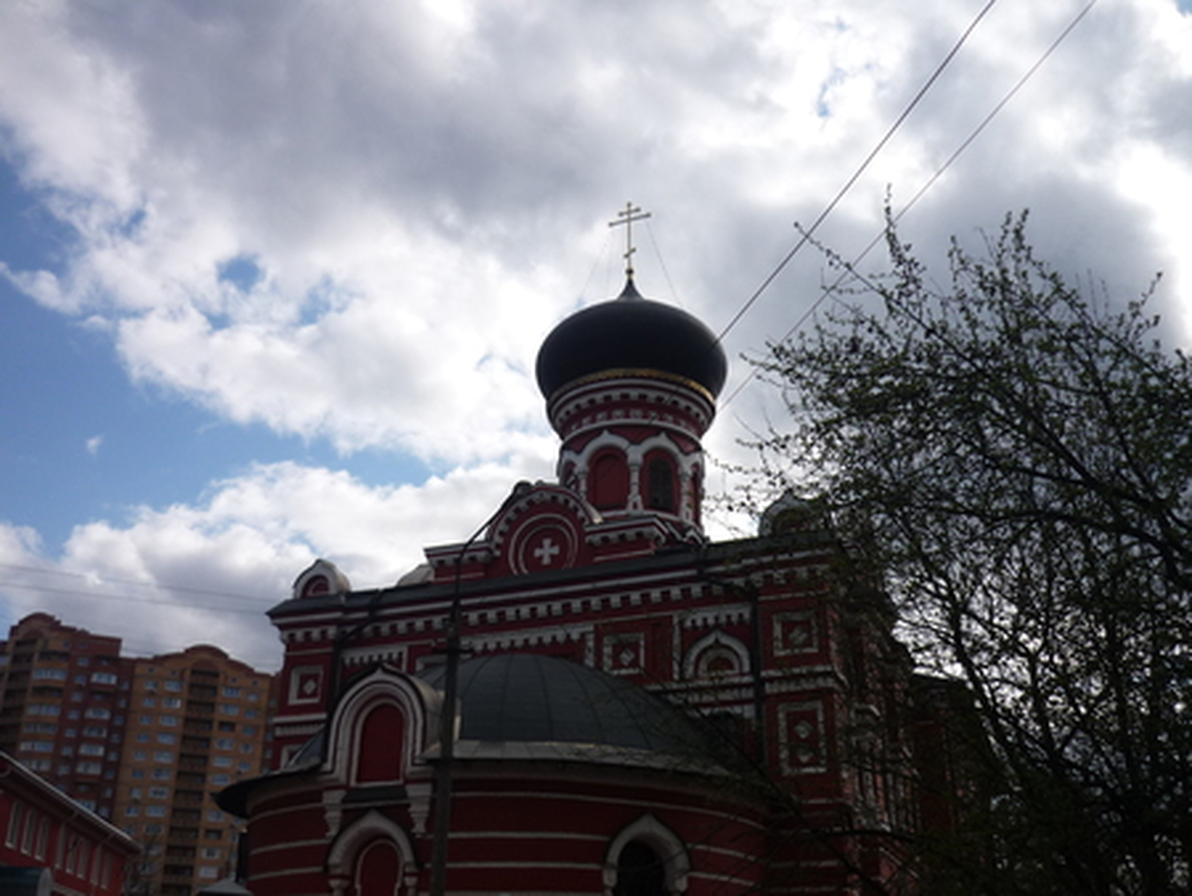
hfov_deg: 55.3
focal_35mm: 33
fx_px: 1137
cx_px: 596
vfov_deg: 43.0
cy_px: 448
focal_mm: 5.5
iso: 100
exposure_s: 1/250
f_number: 8
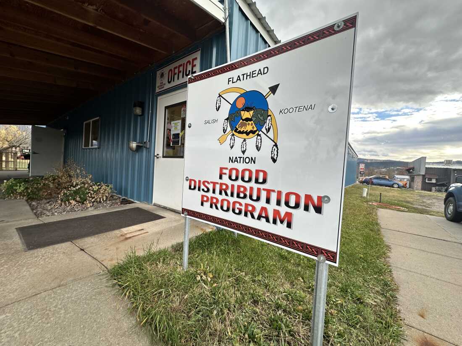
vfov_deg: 85.7
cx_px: 231
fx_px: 187
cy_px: 173
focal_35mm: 14
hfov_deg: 102.1
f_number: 2.2
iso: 40
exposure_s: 1/263
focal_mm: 2.22
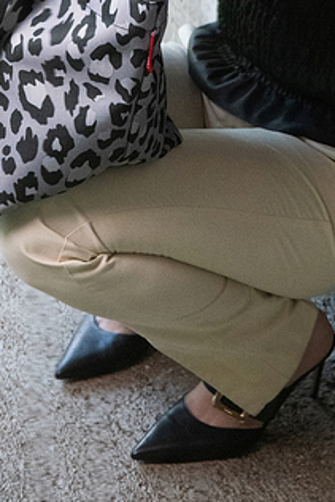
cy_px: -117
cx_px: 197
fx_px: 2677
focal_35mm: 192
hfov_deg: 7.2
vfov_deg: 10.5
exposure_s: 1/160
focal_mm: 70
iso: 5000
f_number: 4.5
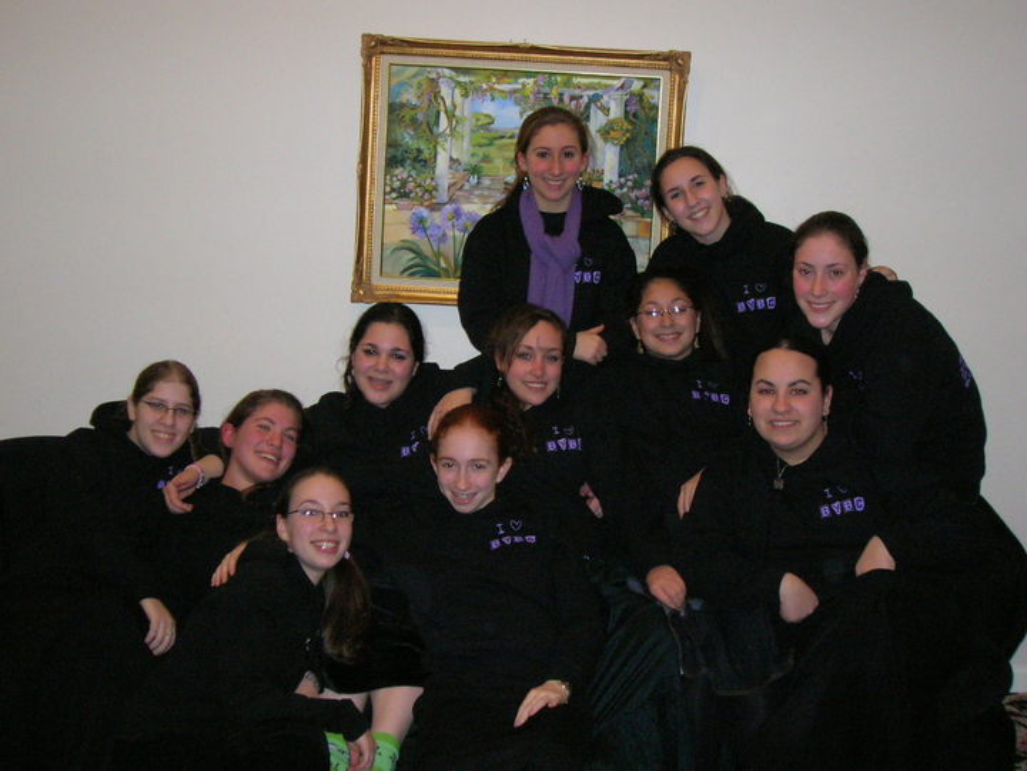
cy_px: 386
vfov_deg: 29.1
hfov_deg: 38.2
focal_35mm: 50
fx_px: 1483
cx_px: 514
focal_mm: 8.4
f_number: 3.3
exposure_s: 1/60.1
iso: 200
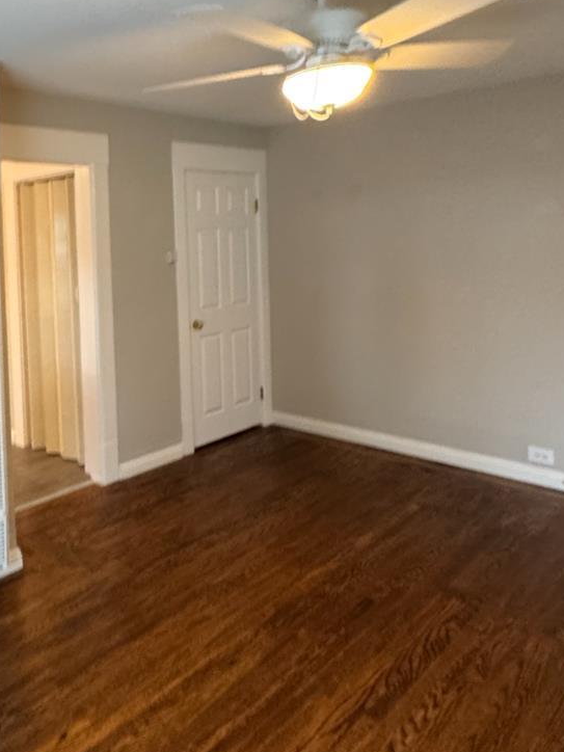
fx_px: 630
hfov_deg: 46.7
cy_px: 267
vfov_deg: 60.6
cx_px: 148
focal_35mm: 29
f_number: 2.2
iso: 400
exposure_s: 1/60
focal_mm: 2.22
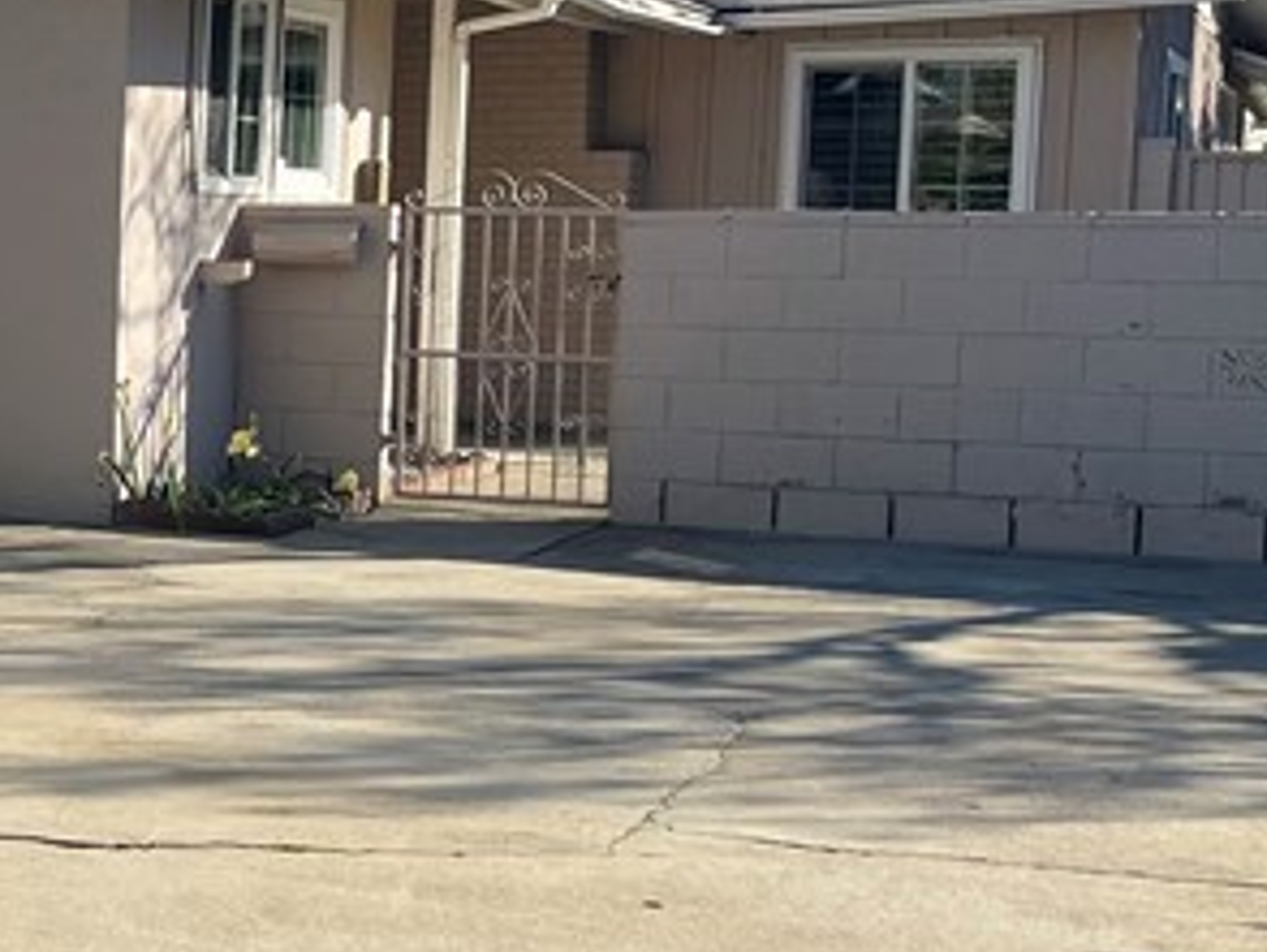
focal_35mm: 87
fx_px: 3187
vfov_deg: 17.0
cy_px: 521
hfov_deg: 19.3
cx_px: -702
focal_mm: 5.1
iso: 32
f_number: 1.6
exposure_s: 1/2545
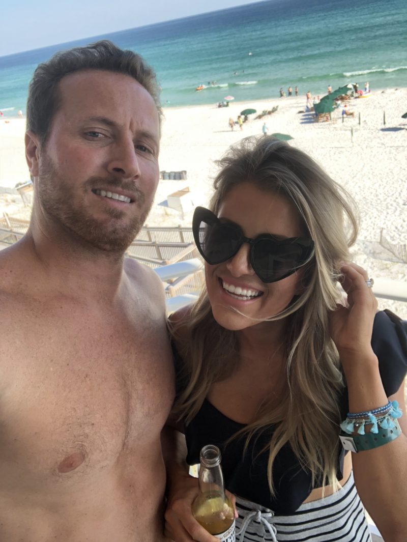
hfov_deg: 44.2
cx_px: 204
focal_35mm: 32
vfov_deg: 56.8
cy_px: 271
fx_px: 501
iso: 20
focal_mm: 2.87
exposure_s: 1/199
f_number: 2.2
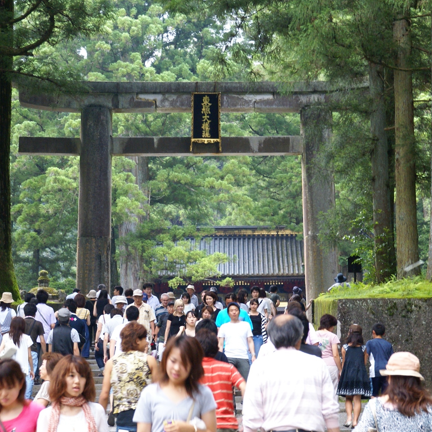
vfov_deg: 18.1
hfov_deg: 18.1
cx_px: 172
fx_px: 1355
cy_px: 215
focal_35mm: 96
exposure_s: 1/25
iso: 400
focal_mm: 50
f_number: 5.6
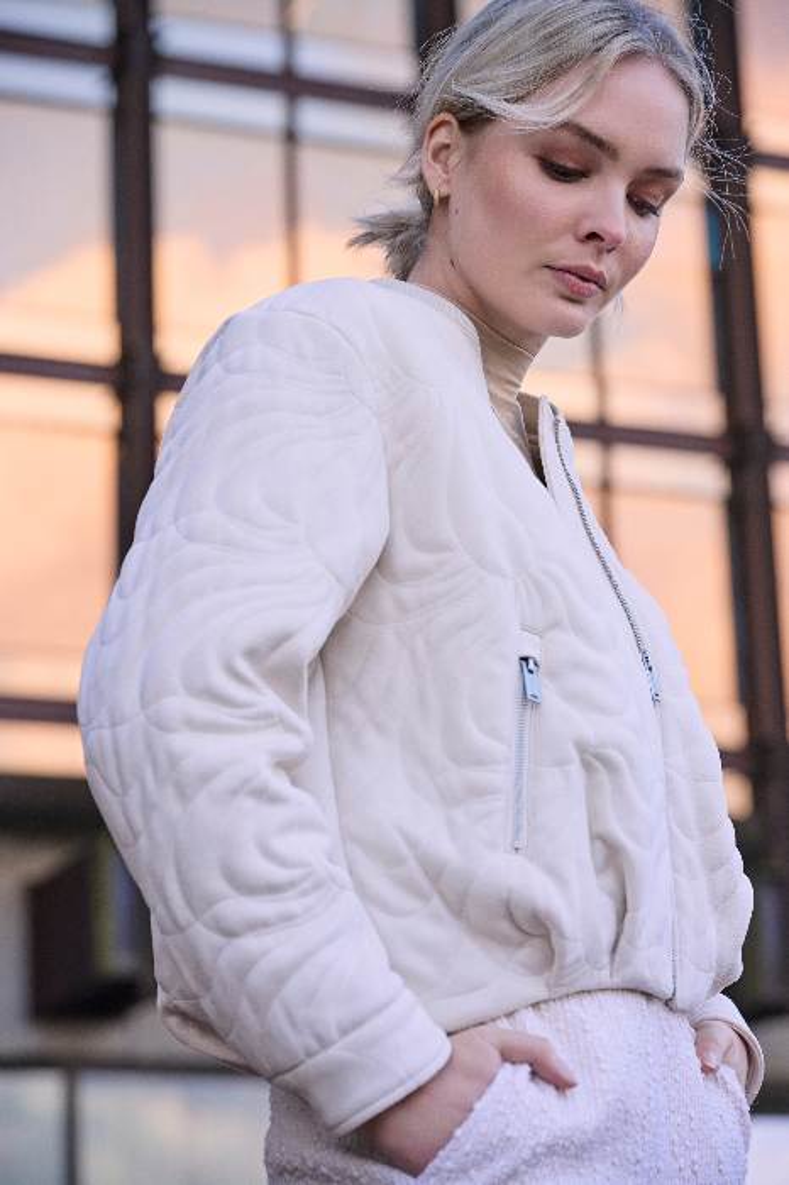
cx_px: 394
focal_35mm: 91
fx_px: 2994
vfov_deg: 22.4
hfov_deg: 15.0
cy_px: 592
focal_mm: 91
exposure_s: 1/400
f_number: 5
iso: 500
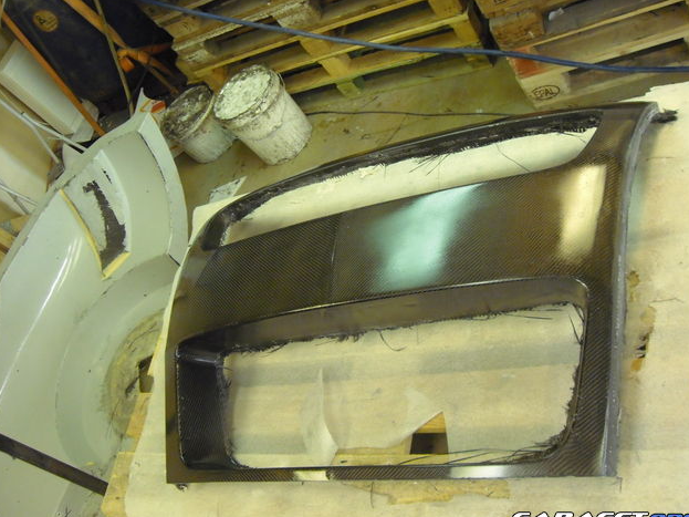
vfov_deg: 37.7
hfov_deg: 49.0
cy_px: 263
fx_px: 756
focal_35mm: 38
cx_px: 347
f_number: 2.7
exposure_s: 1/40
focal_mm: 6.2
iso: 500
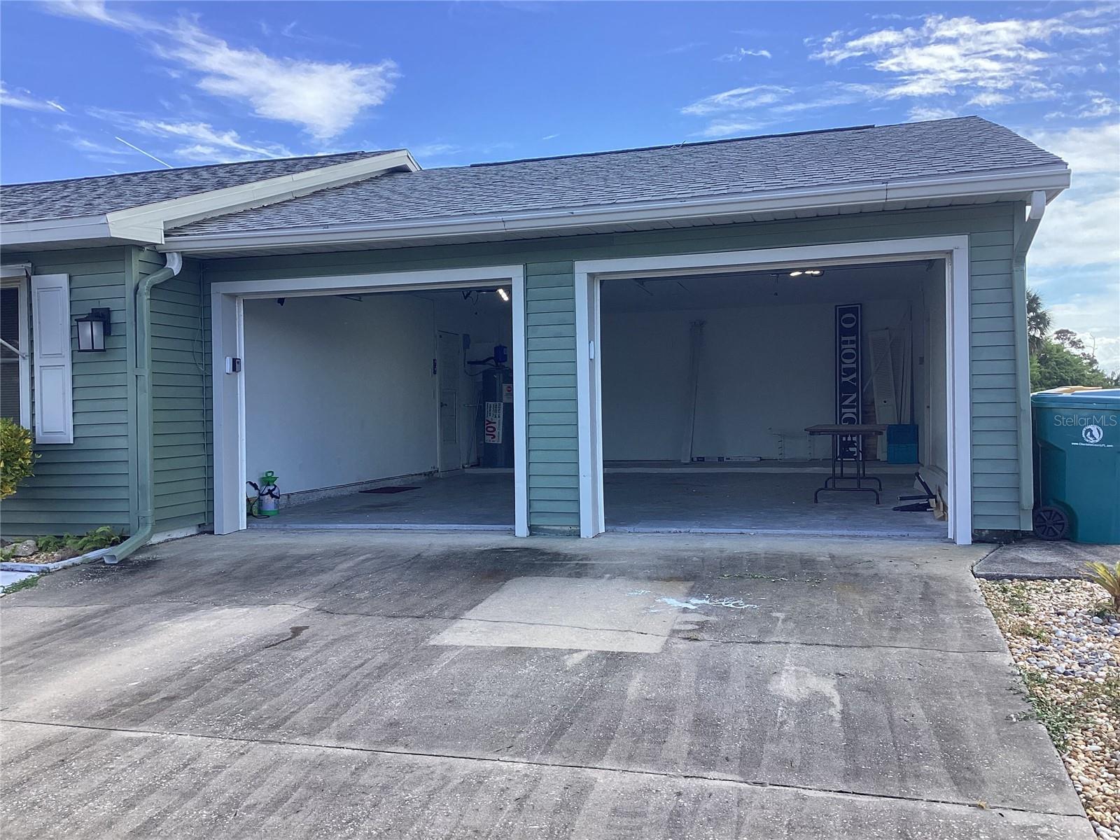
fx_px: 1003
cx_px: 560
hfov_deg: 58.4
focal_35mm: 31
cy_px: 420
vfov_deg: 45.4
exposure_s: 1/422
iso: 25
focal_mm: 3.3
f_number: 2.4
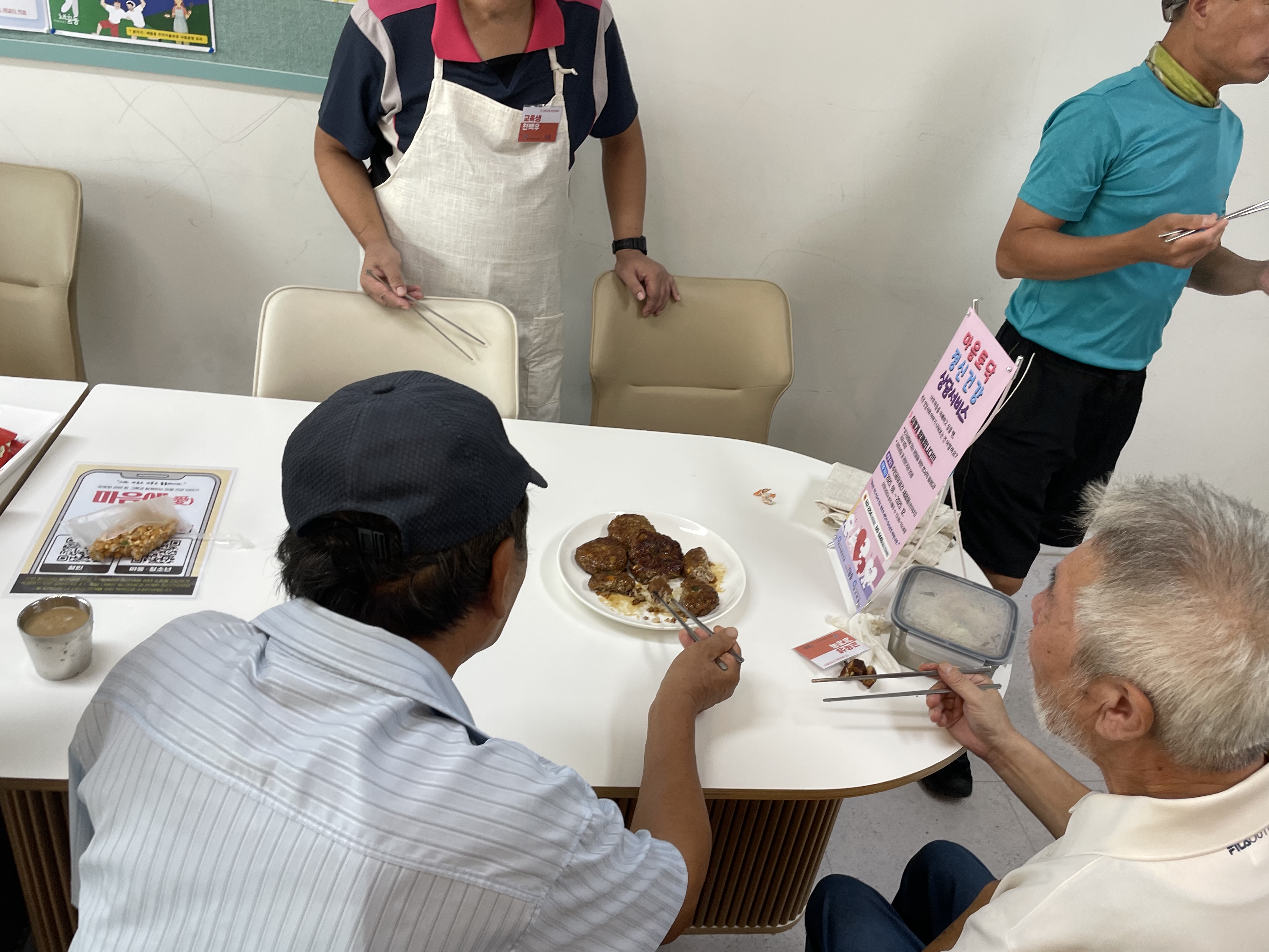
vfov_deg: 49.7
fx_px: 1026
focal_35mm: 28
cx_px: 671
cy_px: 482
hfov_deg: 63.4
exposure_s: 1/120
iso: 80
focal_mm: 4.2
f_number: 1.6
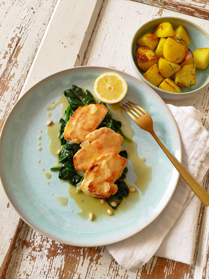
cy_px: 140
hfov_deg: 56.8
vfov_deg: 71.6
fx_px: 193
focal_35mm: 24
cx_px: 104
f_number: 1.89
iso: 70
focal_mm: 5.89
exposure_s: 1/100
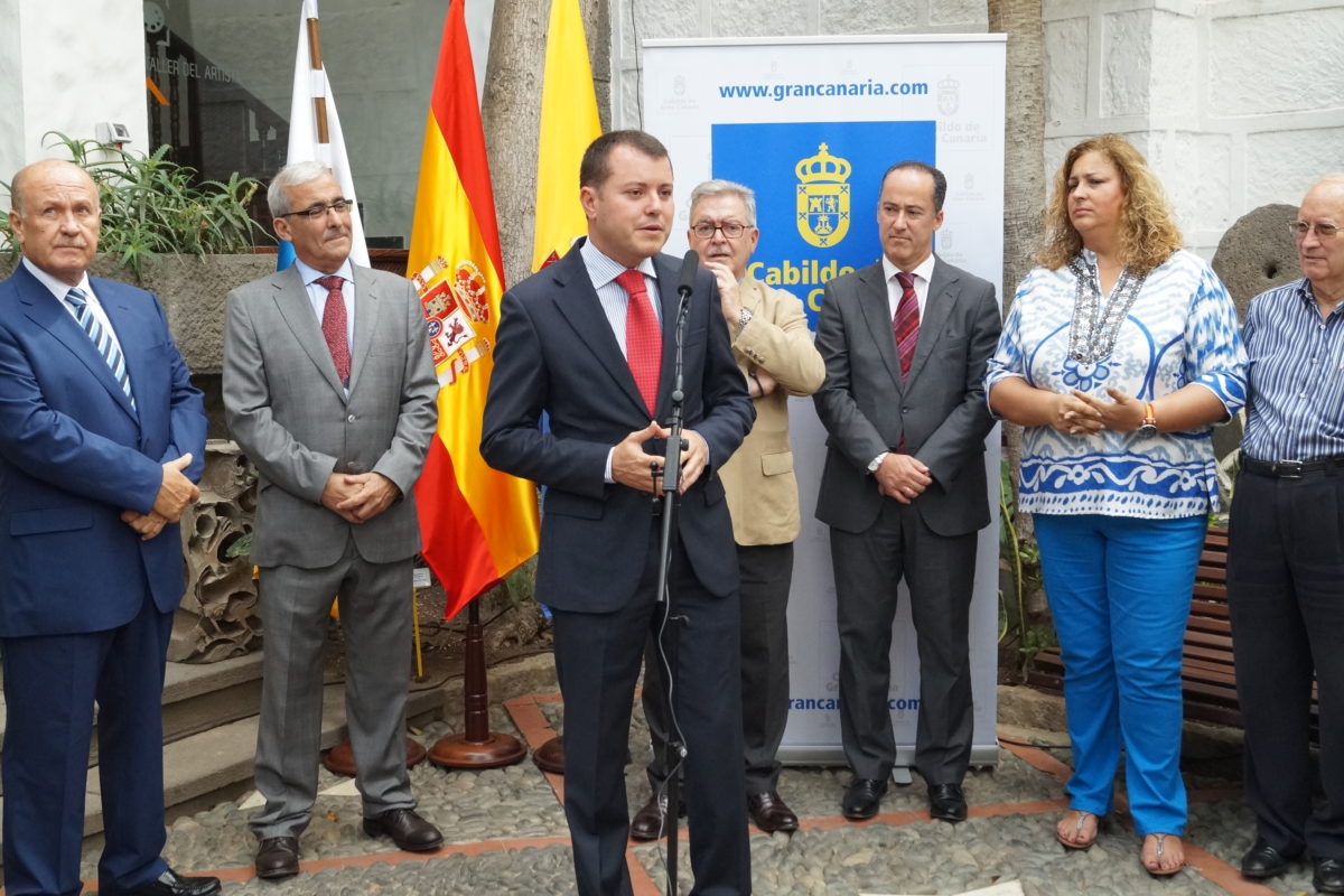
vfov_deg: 31.9
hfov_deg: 46.4
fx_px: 1568
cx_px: 672
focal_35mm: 42
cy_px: 448
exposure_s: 1/320
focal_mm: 28
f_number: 9
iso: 1600
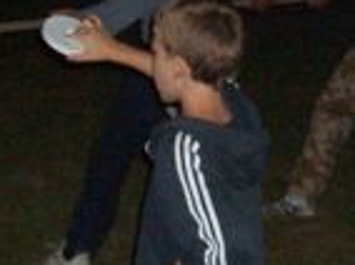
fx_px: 1618
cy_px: -45
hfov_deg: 12.5
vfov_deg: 9.3
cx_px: 260
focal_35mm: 158
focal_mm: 5.8
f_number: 2.6
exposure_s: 1/60
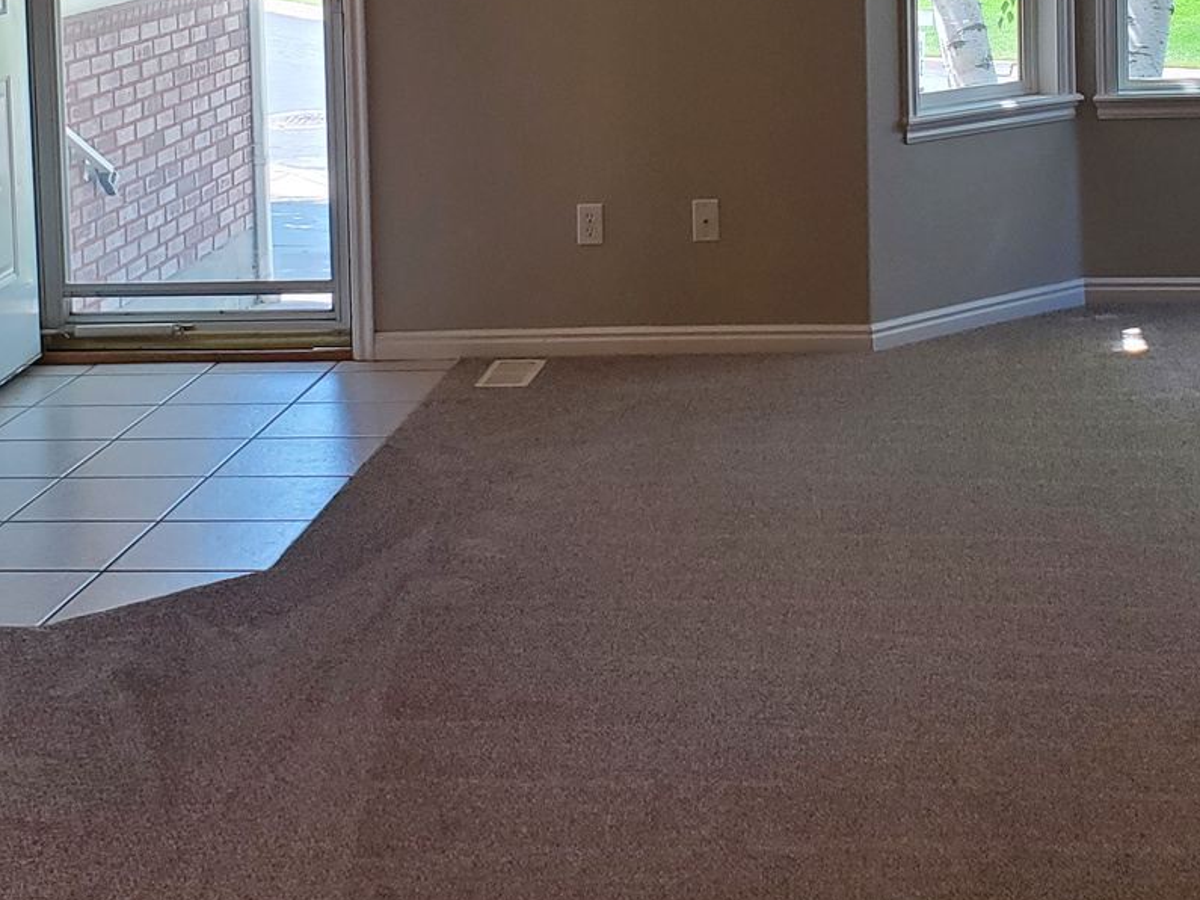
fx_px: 2322
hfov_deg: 28.6
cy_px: -23
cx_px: 866
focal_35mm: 67
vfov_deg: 21.1
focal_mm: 4.3
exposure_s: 1/120
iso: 100
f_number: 2.4
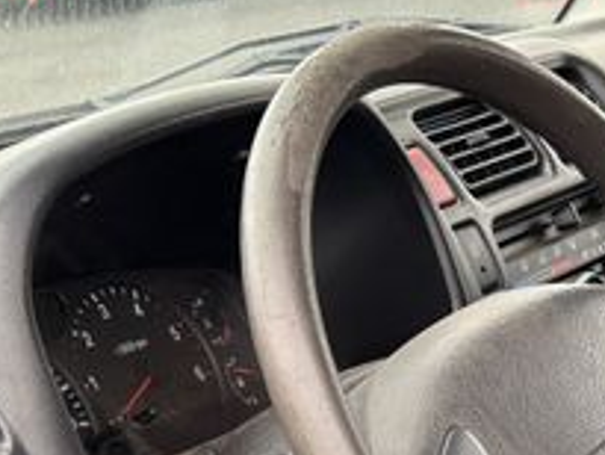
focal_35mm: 120
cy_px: 765
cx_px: 882
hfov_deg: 15.3
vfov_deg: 11.6
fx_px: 2099
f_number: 1.78
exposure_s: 1/361
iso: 100
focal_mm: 6.76
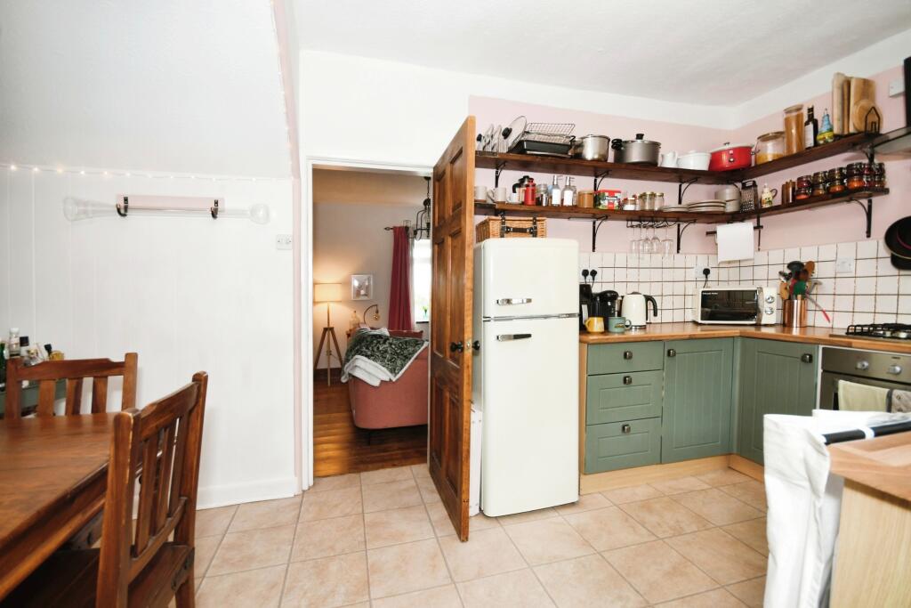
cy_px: 304
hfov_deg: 100.4
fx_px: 380
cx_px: 456
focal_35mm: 15
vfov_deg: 77.3
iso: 400
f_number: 8
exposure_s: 1/30
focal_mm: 10
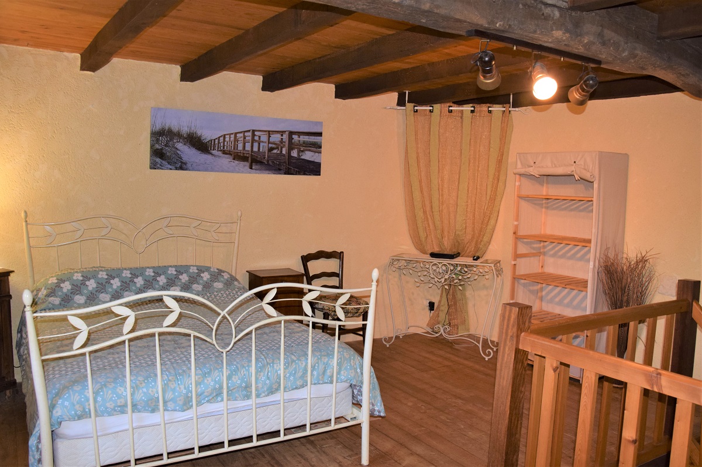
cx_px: 351
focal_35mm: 27
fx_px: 526
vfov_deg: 47.9
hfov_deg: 67.4
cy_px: 234
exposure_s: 1/100
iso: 800
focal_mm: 18
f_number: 5
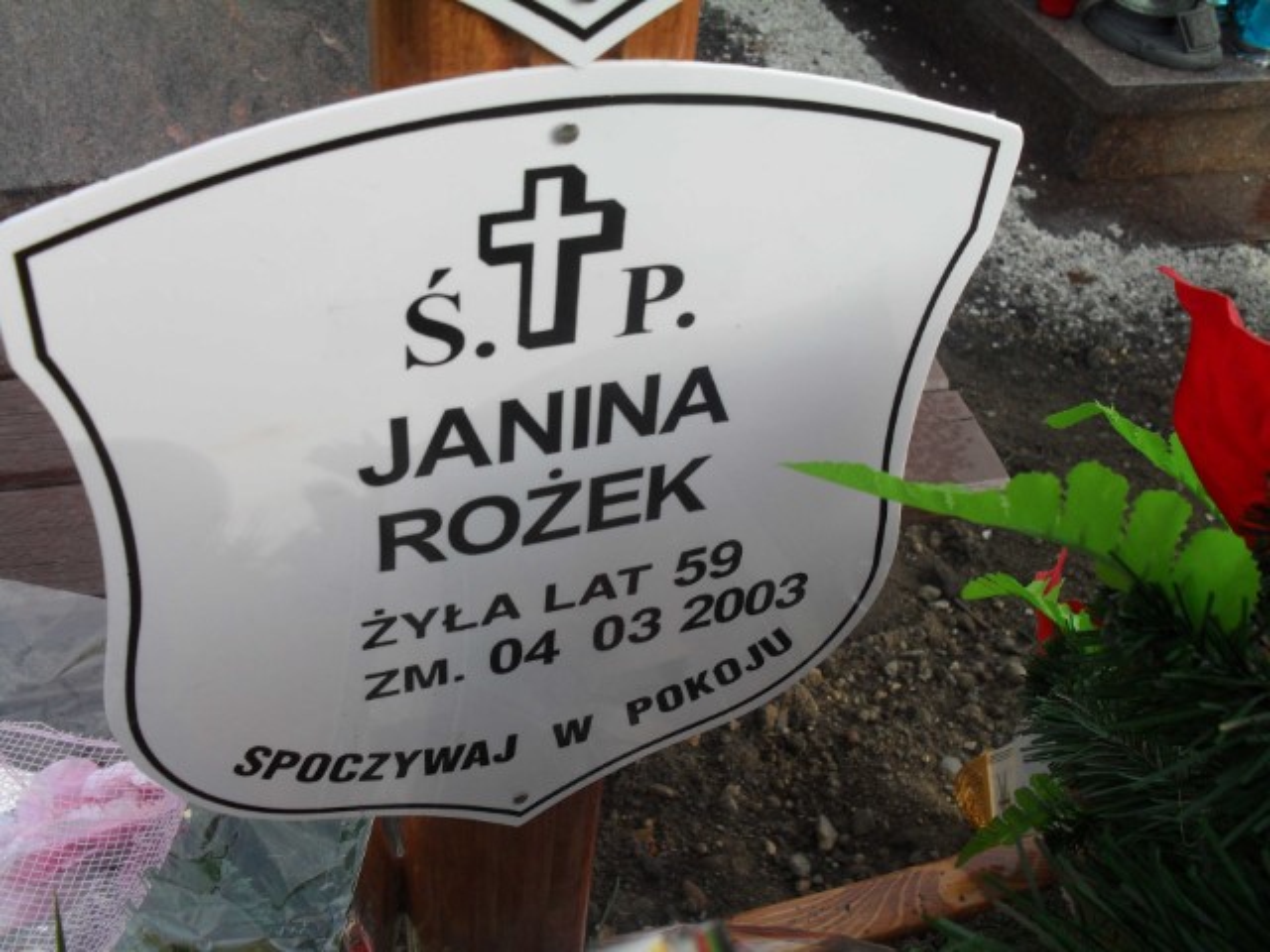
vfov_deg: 40.7
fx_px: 1284
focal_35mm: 35
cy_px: 476
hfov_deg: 52.6
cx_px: 635
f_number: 3.2
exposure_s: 1/250
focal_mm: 6.3
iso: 100
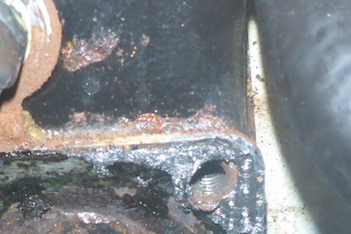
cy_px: 305
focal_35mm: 76
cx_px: 112
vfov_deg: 16.9
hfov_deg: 26.5
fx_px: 741
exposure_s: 1/8
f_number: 3.3
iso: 640
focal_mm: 4.9
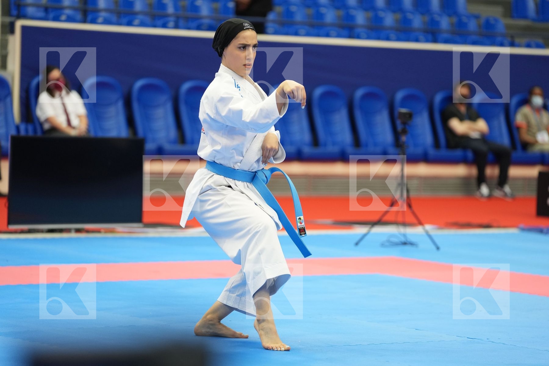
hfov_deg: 13.9
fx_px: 2257
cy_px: 183
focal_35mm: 148
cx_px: 274
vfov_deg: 9.3
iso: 1250
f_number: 2.8
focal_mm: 148
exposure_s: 1/500
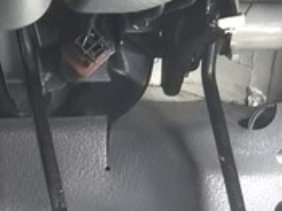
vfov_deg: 12.7
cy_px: 322
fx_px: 896
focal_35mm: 110
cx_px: -21
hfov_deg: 17.4
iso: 200
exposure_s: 1/30
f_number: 2.2
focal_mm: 4
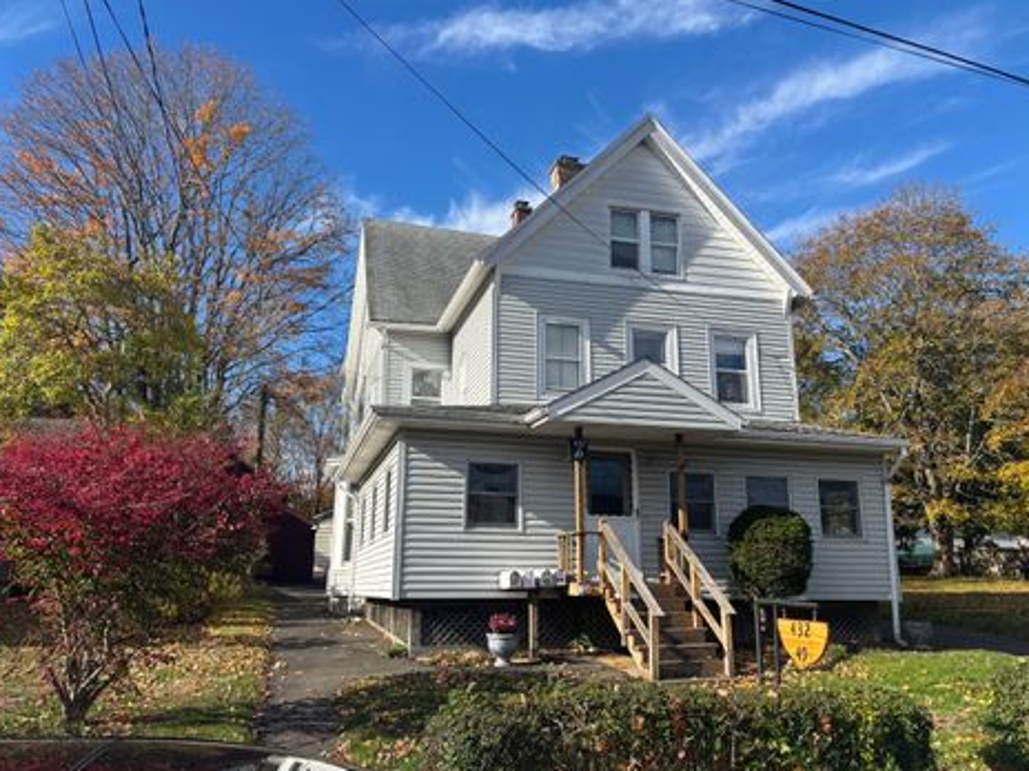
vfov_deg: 49.7
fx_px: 832
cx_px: 523
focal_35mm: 28
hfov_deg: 63.4
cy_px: 378
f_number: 1.6
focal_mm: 5.96
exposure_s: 1/2342
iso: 50
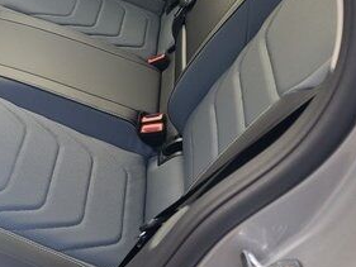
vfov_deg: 25.4
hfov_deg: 31.6
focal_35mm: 57
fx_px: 586
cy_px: 72
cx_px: 15
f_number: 1.8
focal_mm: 7
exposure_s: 1/50
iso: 40
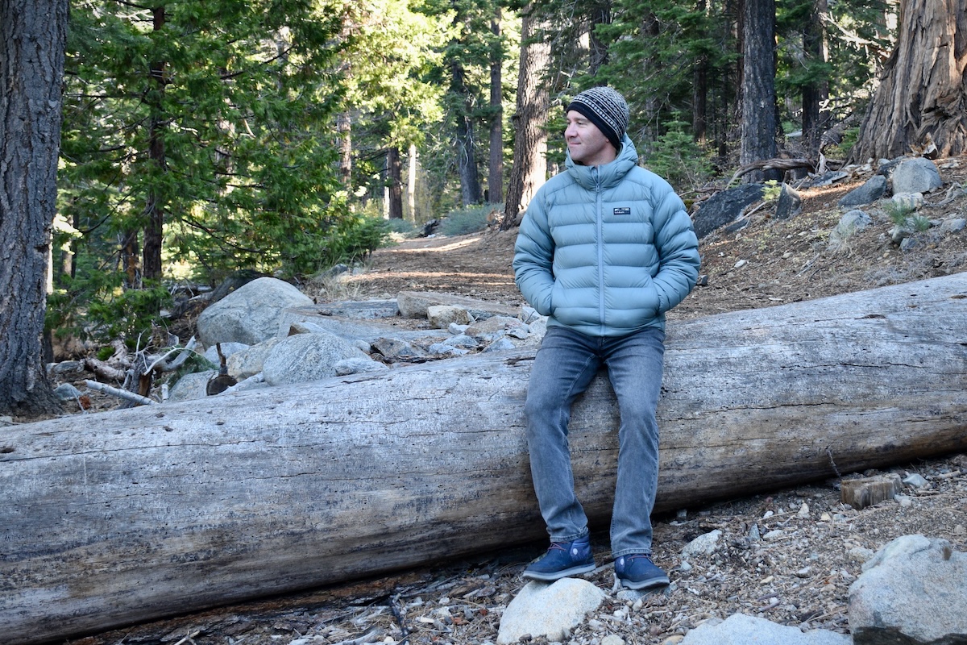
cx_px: 484
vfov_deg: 33.0
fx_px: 1088
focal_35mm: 40
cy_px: 322
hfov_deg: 47.9
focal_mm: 27
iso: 400
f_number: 5
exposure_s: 1/100
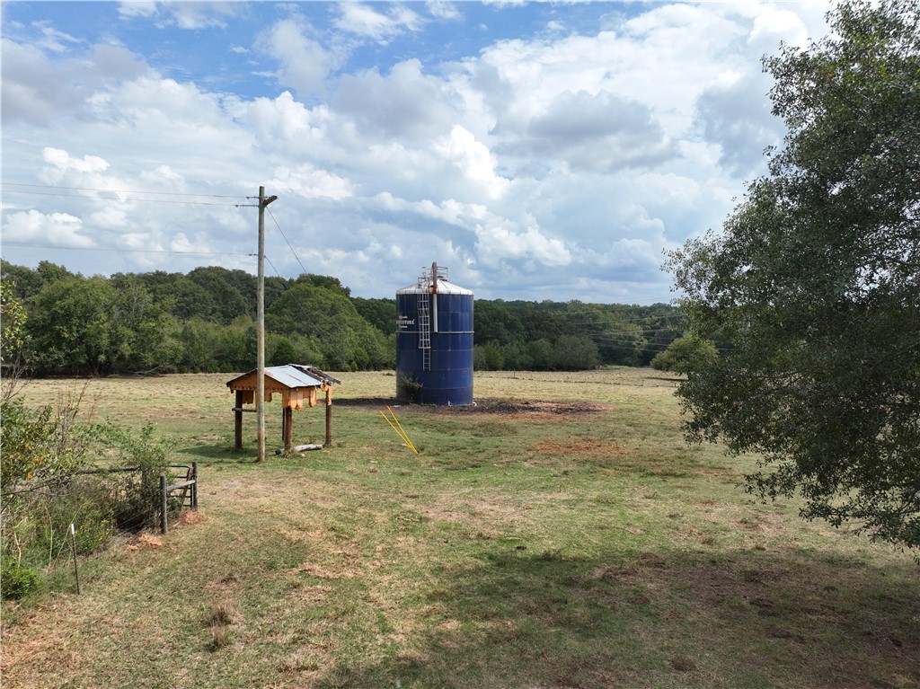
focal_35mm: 24
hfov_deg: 71.6
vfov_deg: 56.8
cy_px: 344
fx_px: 638
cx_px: 460
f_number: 2.8
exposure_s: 1/320
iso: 140
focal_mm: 12.29
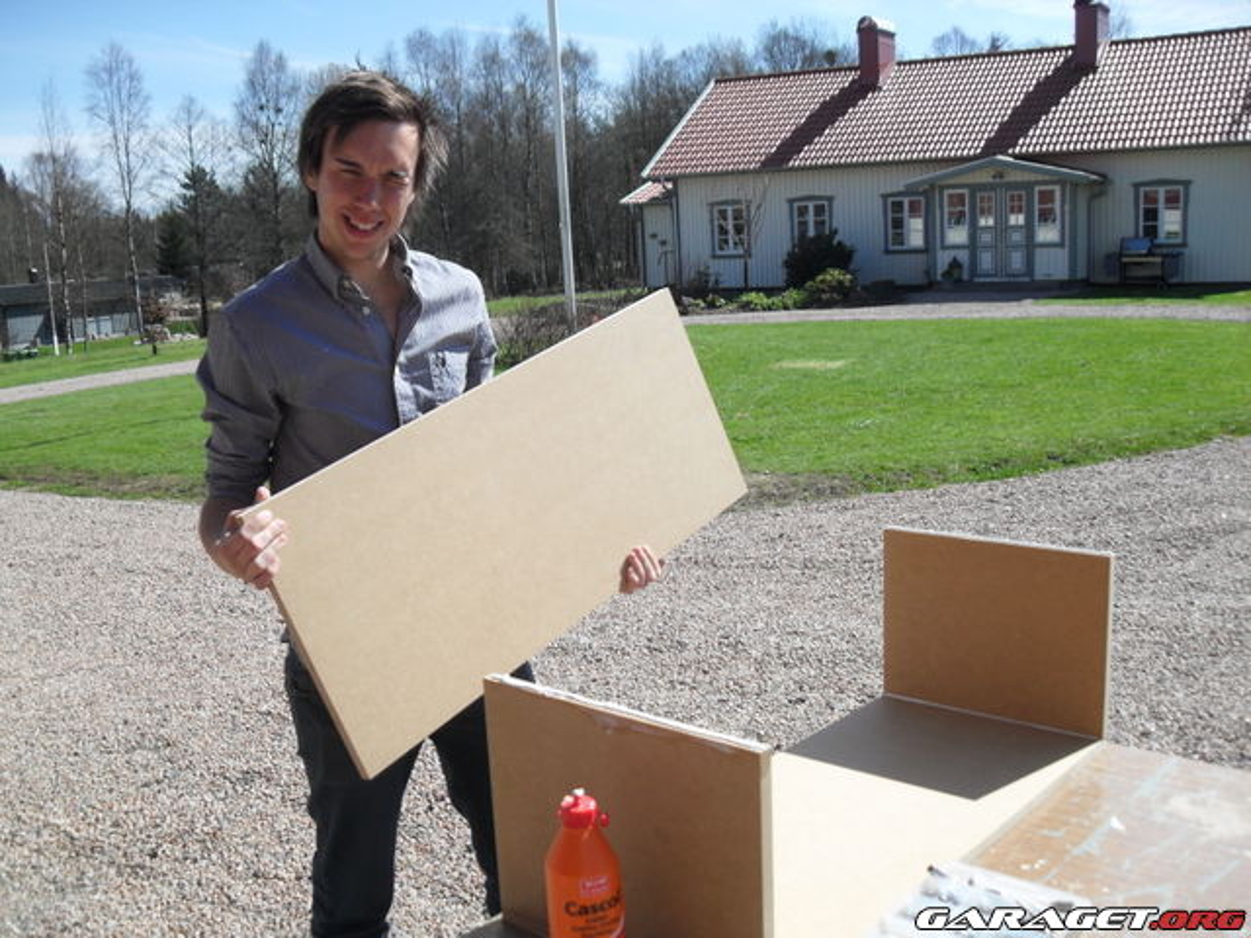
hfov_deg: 52.6
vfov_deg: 40.7
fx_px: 1265
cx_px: 626
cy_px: 469
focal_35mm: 35
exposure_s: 1/90
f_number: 8.9
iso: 100
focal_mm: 6.2
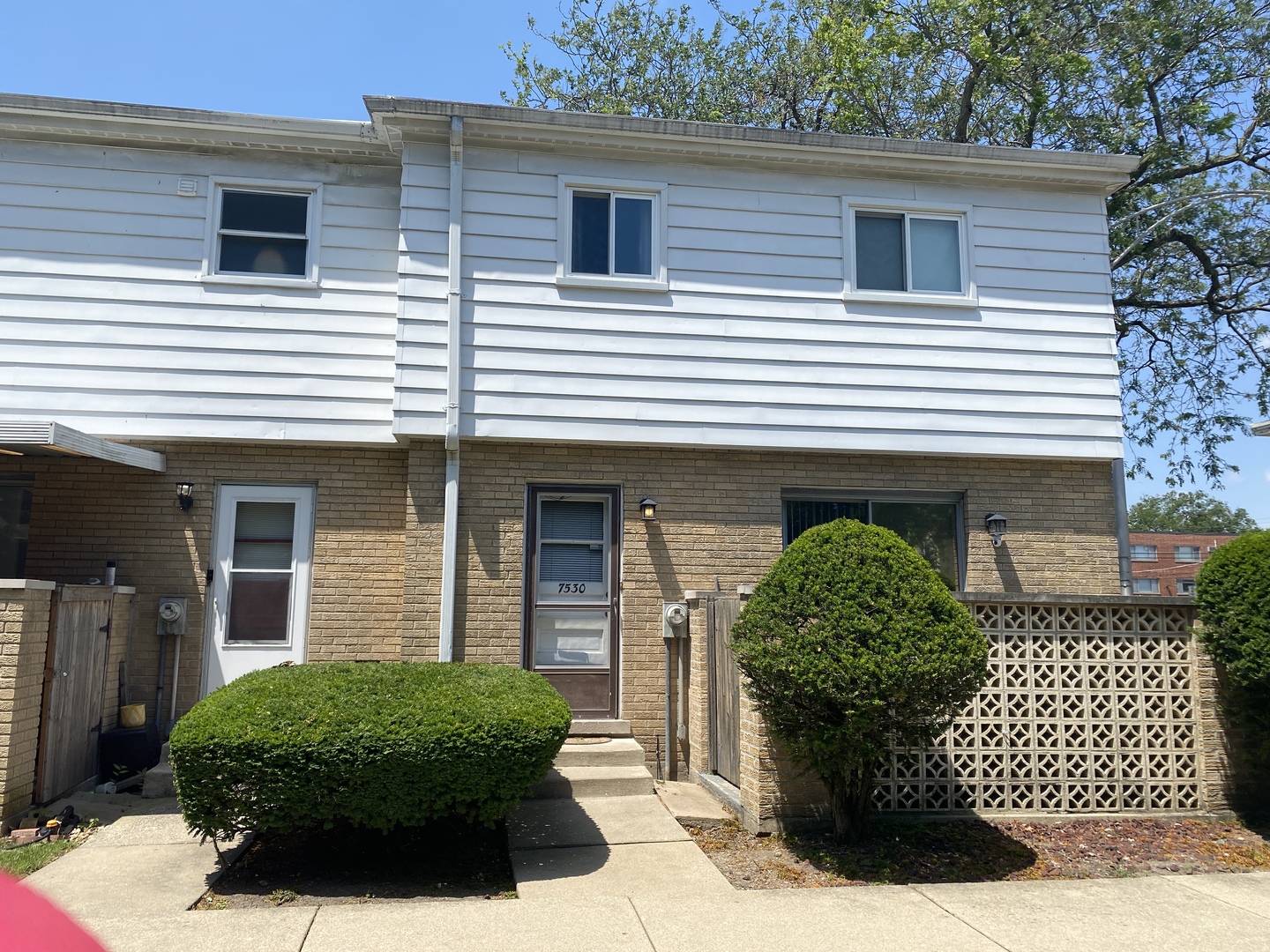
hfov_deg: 67.3
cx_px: 635
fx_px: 954
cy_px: 476
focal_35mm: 26
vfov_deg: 53.1
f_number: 1.8
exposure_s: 1/2817
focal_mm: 4.25
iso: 32
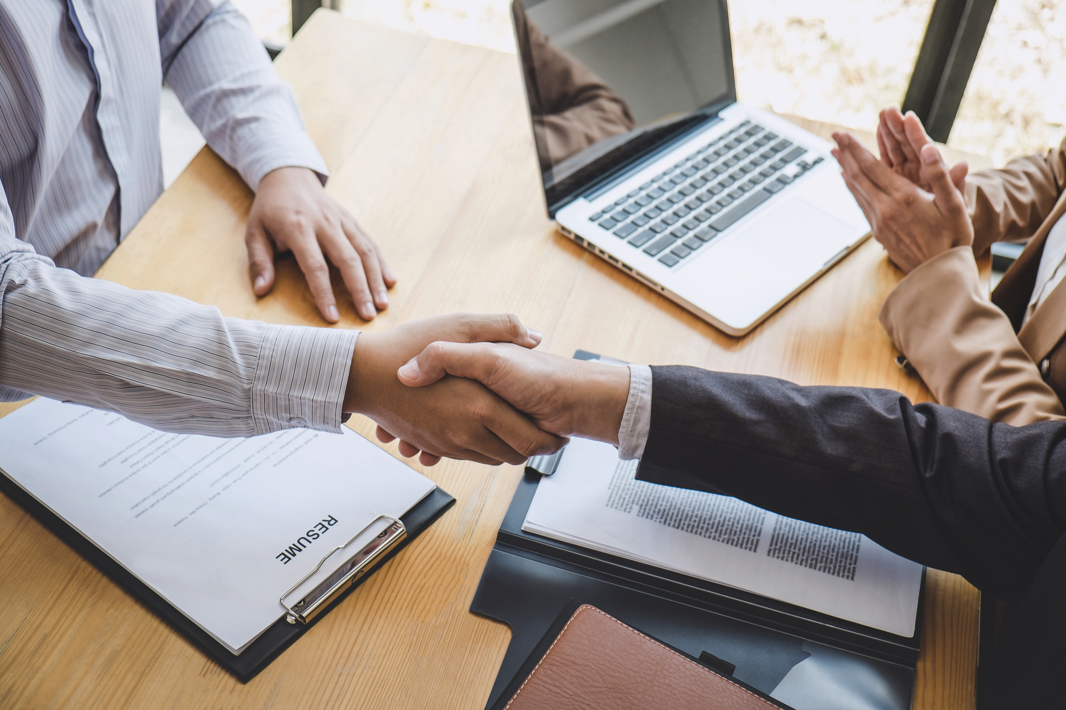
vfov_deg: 31.2
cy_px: 355
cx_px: 533
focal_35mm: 43
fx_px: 1273
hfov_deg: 45.4
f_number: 3.2
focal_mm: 28.9
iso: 200
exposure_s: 1/100
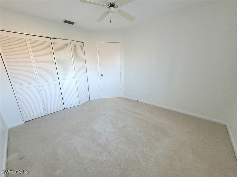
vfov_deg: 89.9
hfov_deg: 106.2
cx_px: 118
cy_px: 88
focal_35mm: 13
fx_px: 89
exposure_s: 1/40
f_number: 2.2
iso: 320
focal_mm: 1.74
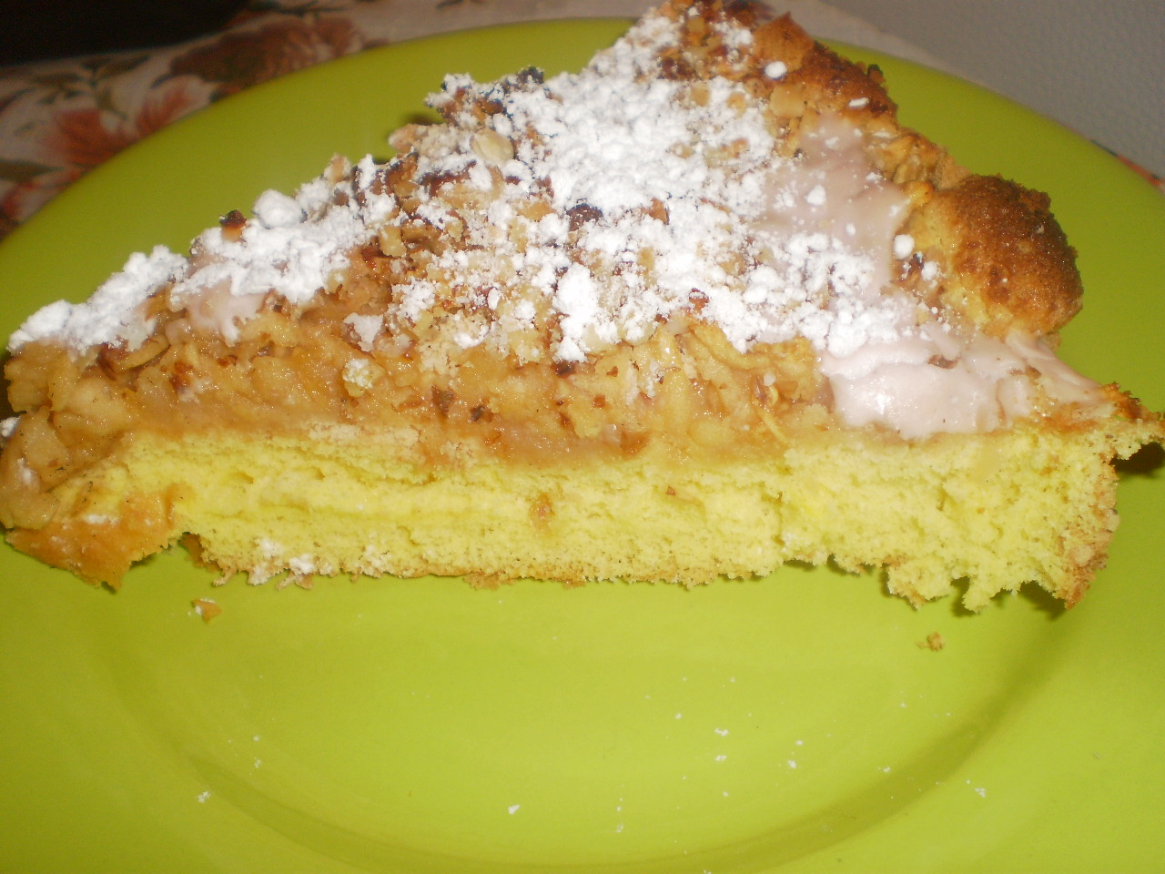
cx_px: 582
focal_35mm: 36
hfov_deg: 51.4
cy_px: 437
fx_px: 1212
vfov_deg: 39.7
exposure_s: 1/30
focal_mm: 6.3
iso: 125
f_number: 3.1
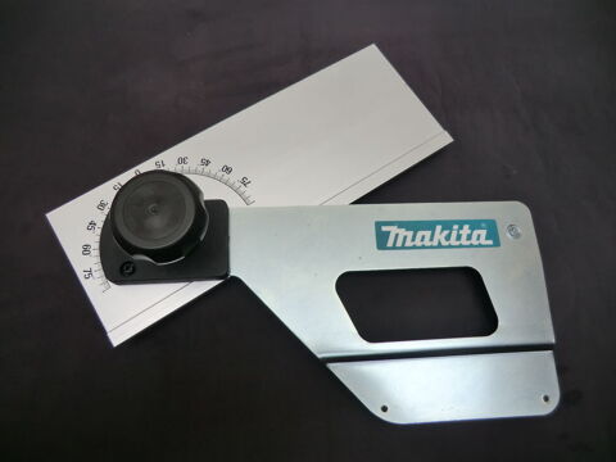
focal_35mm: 24
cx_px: 308
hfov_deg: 71.6
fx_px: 427
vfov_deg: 56.8
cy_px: 231
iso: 64
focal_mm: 4.3
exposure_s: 1/60
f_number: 3.2
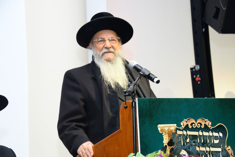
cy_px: 78
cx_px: 118
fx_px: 509
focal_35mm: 78
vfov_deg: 17.5
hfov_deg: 26.0
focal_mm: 78
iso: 1000
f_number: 5.6
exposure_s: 1/100
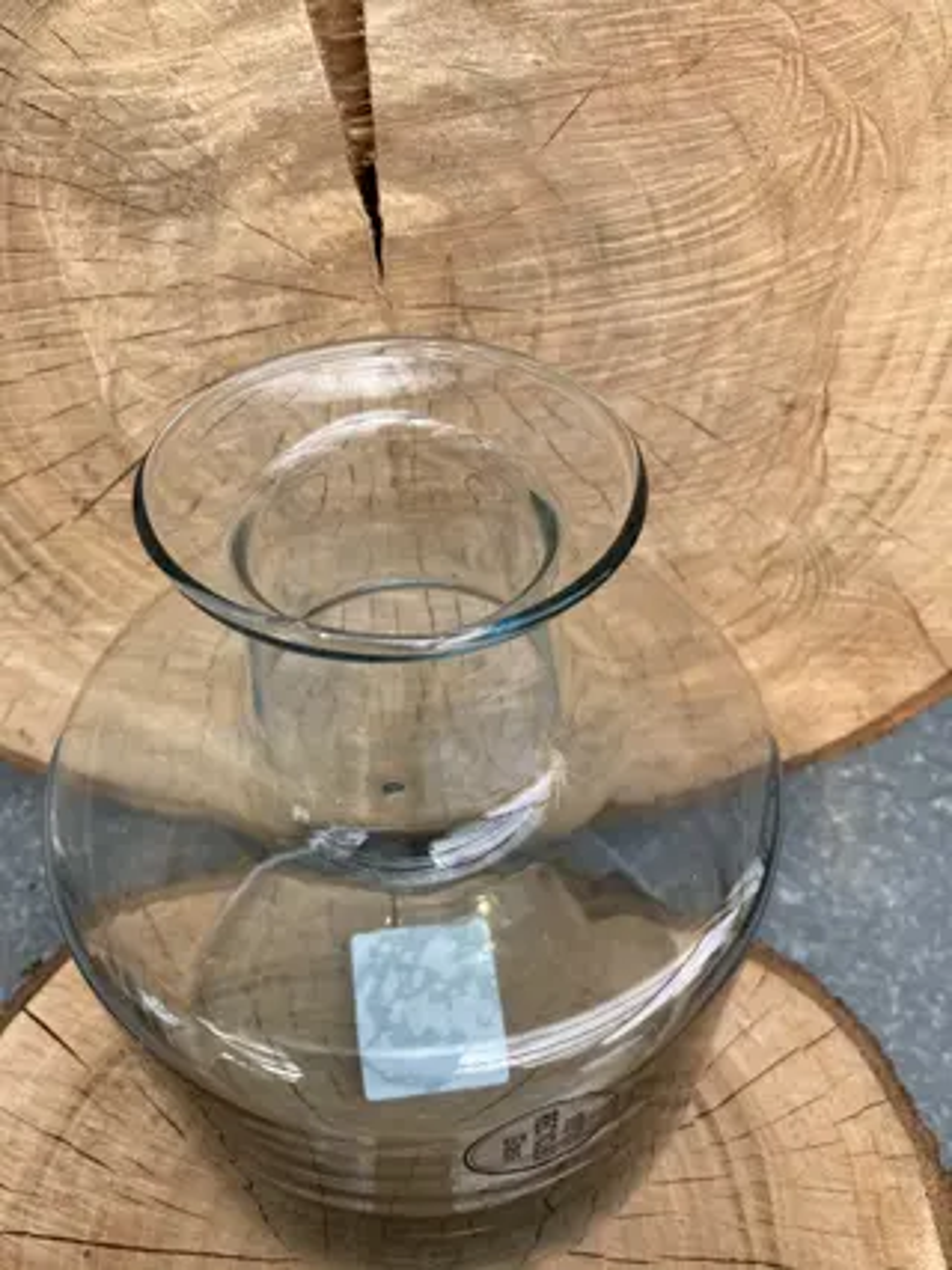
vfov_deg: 63.5
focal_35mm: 28
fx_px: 1027
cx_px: 476
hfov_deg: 49.7
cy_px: 635
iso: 20
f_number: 1.8
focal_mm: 3.99
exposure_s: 1/302
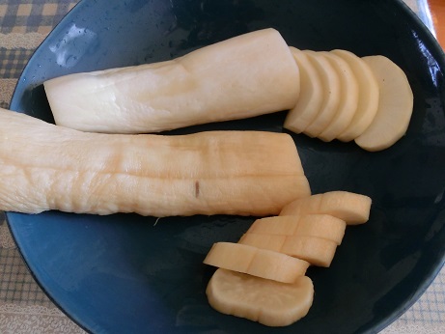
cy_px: 167
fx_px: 321
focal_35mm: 25
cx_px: 222
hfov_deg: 69.4
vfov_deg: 54.9
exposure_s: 1/125
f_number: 3.3
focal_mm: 4.4
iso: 400
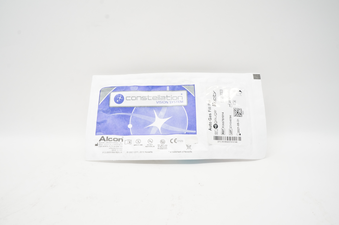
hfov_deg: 67.4
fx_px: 254
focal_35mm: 27
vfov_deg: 47.8
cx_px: 170
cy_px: 112
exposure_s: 1/20
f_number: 13
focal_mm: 18
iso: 800
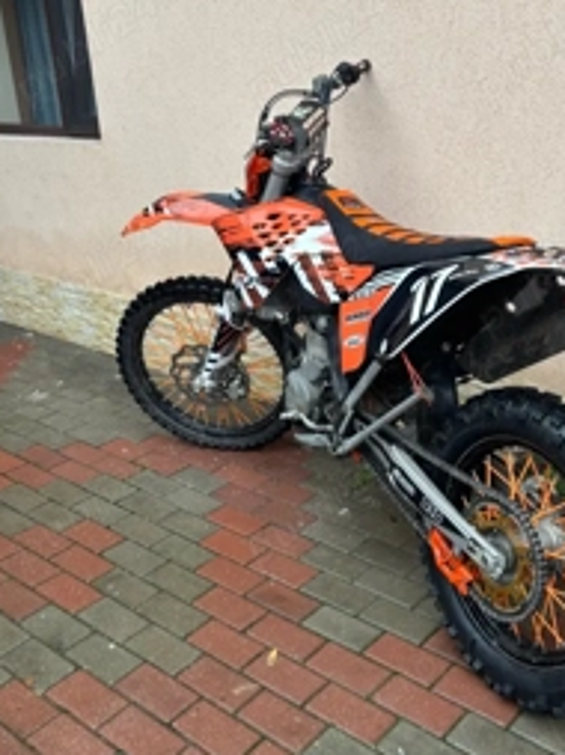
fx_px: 894
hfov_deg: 34.6
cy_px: 297
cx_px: 401
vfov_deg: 45.5
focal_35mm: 41
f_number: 1.6
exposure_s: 1/121
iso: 50
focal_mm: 5.96
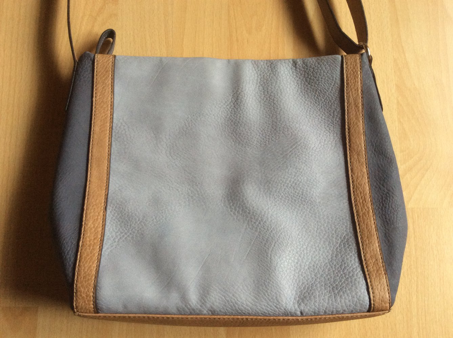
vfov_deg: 44.1
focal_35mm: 32
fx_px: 418
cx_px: 226
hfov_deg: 56.9
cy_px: 169
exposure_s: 1/25
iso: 125
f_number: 2.4
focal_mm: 3.3
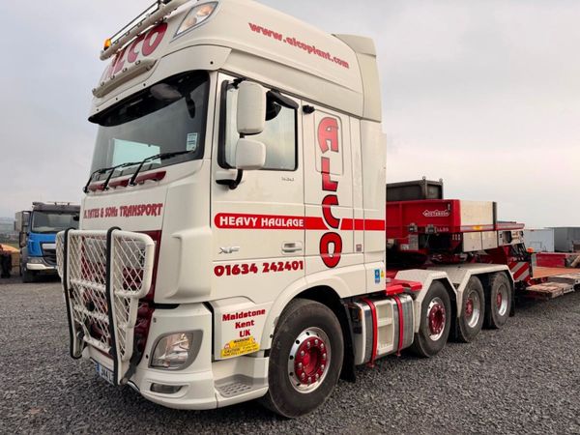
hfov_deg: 71.6
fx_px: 402
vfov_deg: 56.8
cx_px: 290
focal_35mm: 24
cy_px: 218
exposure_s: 1/3584
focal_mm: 6.76
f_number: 1.78
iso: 80
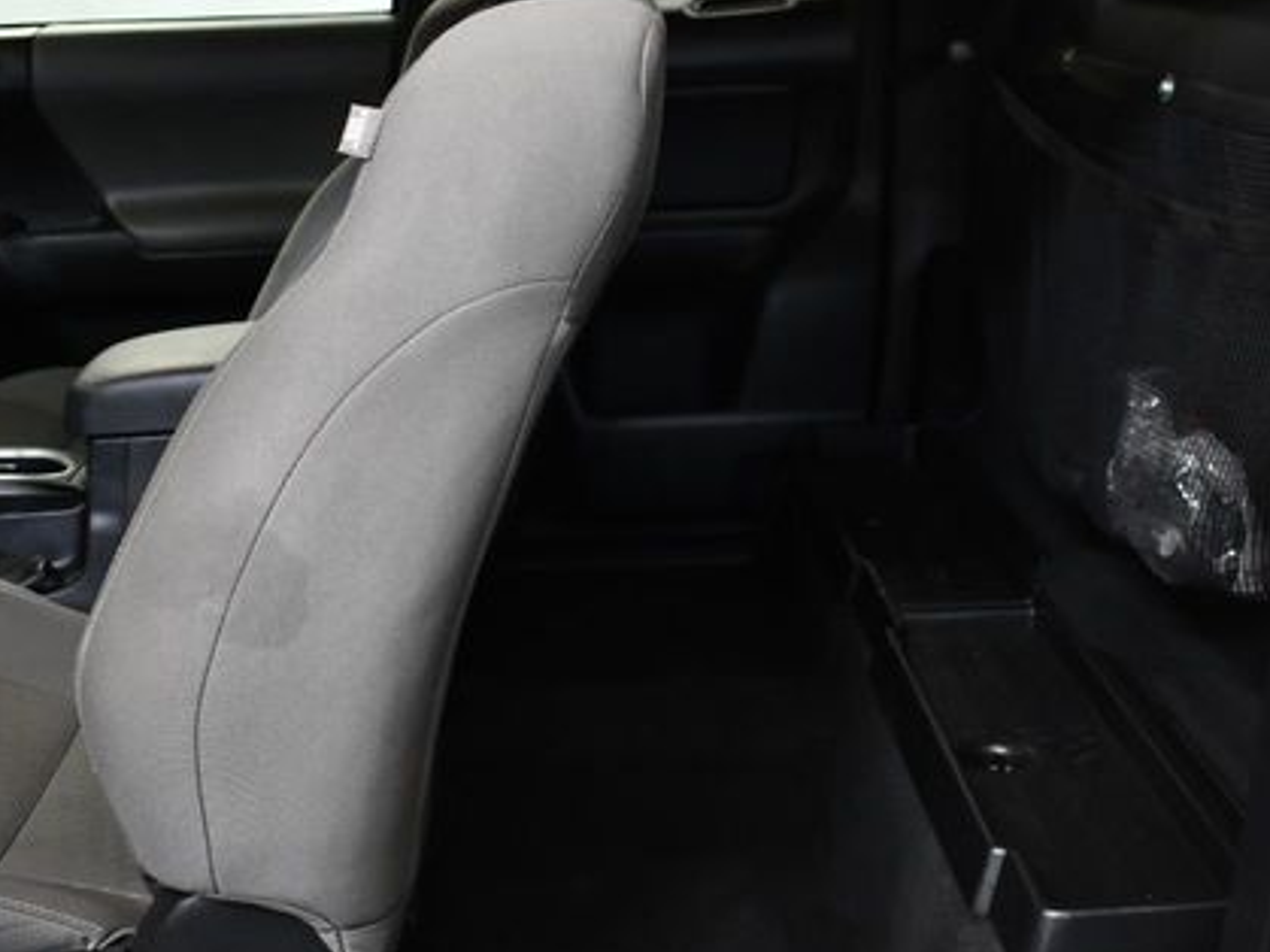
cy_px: 478
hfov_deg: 35.9
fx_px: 1944
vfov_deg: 27.5
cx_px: 837
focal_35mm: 53
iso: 1600
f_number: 3.5
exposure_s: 1/125
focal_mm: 18
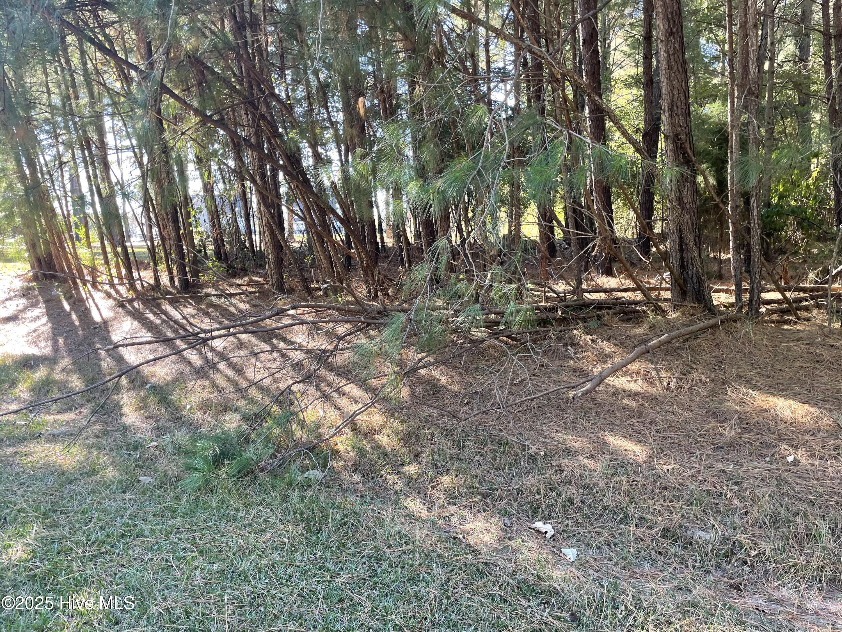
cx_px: 421
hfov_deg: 67.3
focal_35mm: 26
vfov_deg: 53.1
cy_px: 316
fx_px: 632
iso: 50
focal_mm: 4.2
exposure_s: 1/121
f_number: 1.6
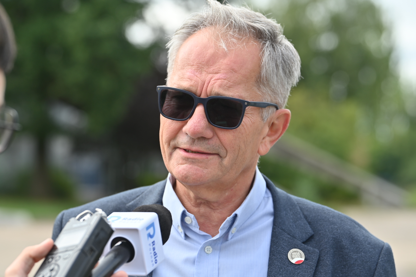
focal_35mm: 110
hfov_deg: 18.6
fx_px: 1271
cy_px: 138
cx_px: 208
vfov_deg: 12.5
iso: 100
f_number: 4.5
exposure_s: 1/400
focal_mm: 110
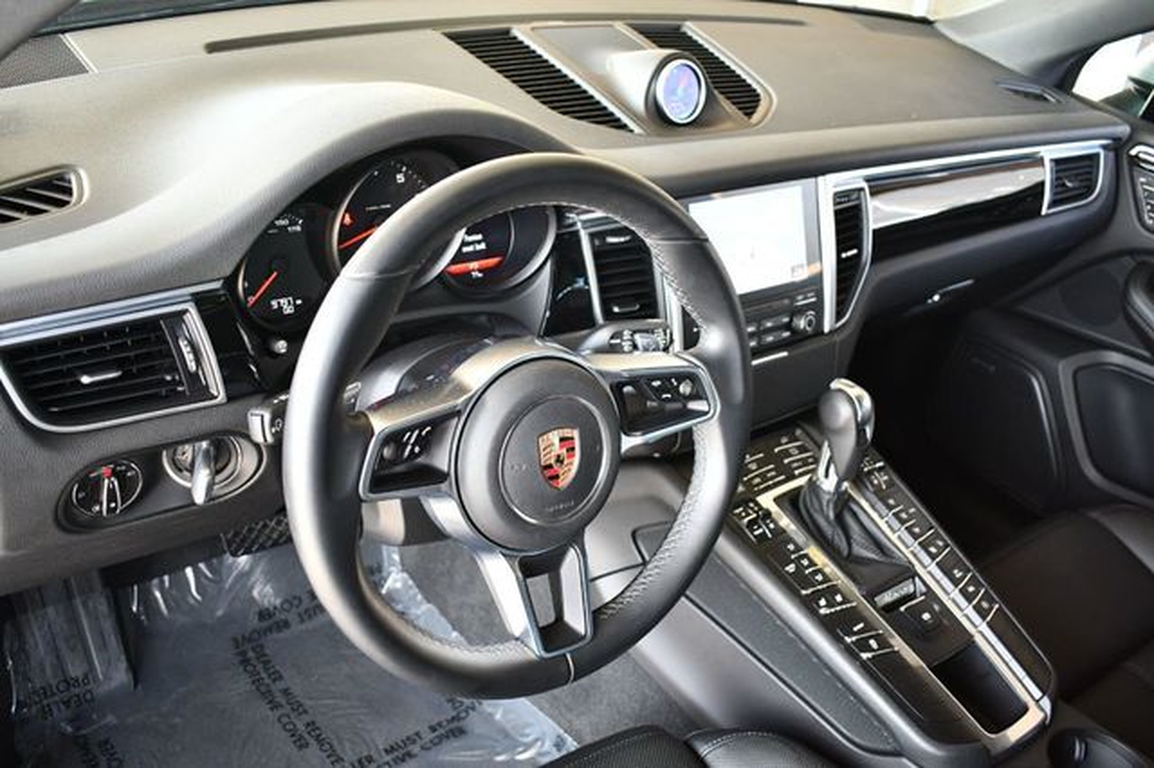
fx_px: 1057
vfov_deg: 39.9
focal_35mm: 33
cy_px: 384
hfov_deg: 57.2
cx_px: 577
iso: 1400
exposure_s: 1/125
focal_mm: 22
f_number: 3.8
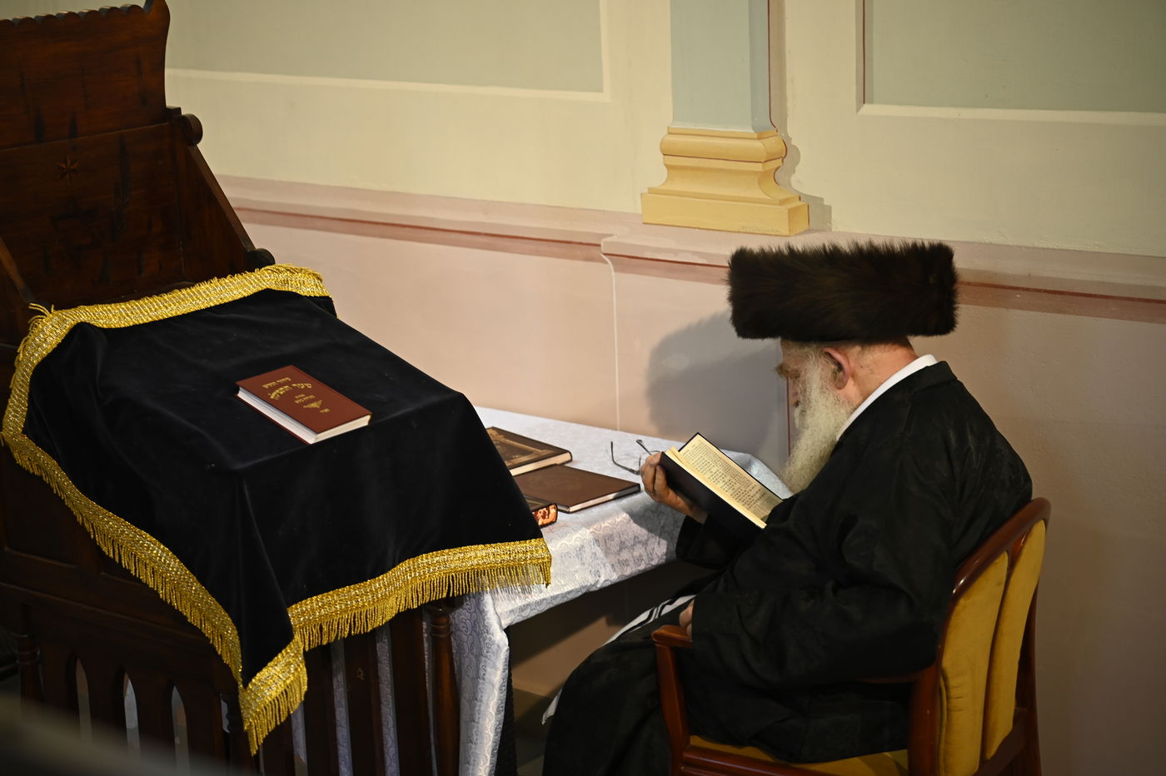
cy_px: 388
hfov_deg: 28.9
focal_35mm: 70
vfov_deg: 19.4
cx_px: 583
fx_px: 2266
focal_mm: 70
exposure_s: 1/80
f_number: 2.8
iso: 400
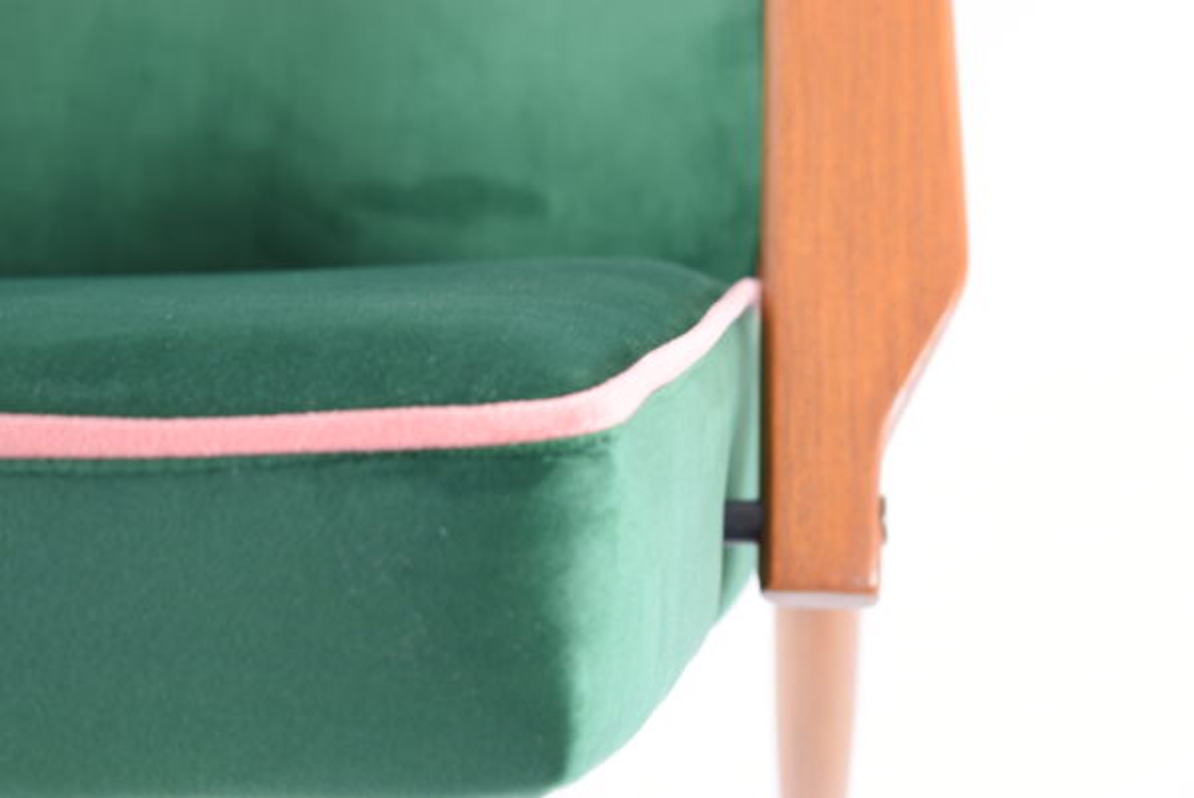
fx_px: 2738
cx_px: 597
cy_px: 399
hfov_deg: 24.6
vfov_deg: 16.6
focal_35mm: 82
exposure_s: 1/2.5
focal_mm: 55
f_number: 5.6
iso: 100
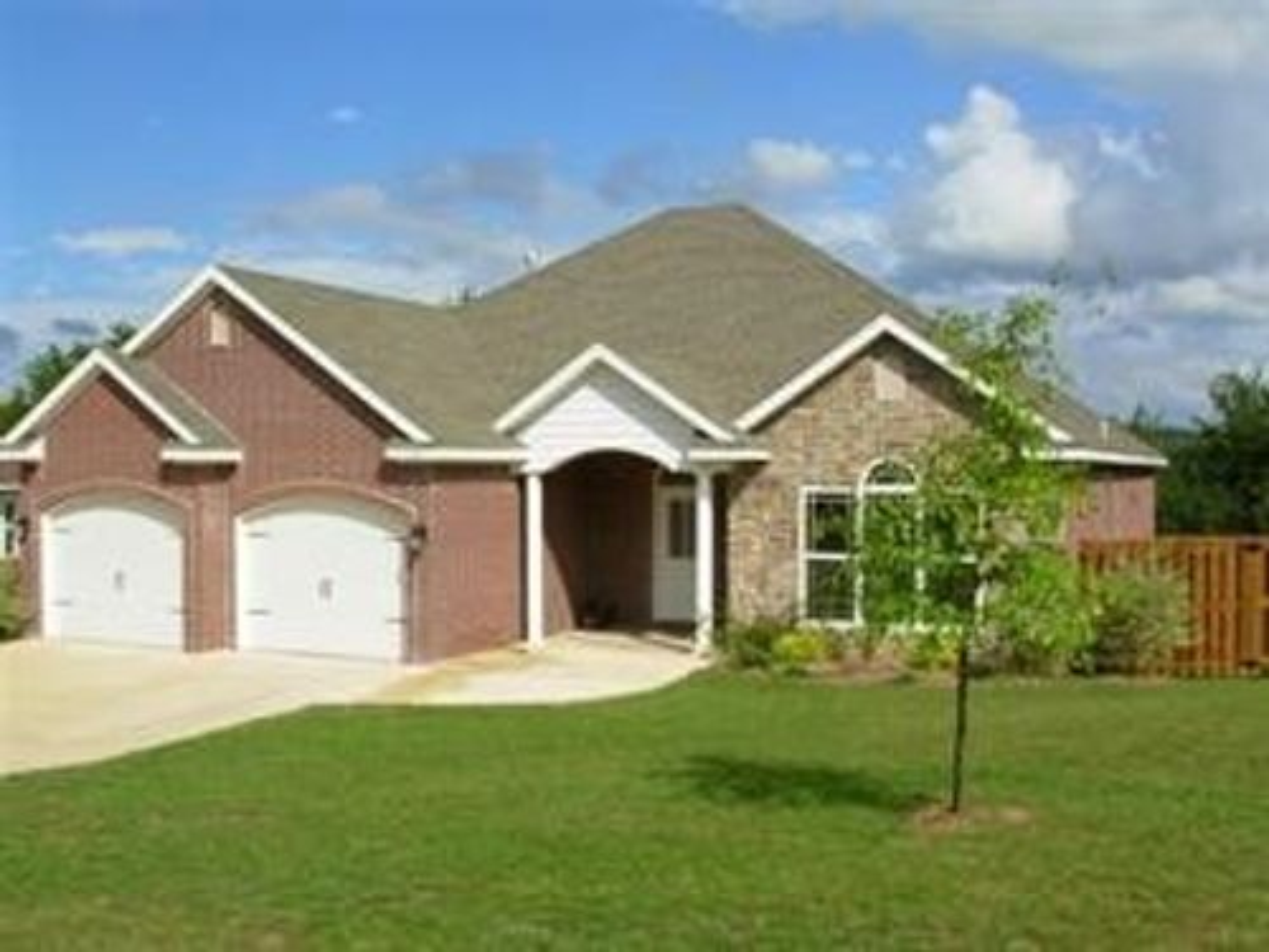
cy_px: 476
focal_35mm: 38
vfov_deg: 37.7
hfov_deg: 49.0
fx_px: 1393
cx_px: 634
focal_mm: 6.3
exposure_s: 1/745
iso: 50
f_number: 4.9
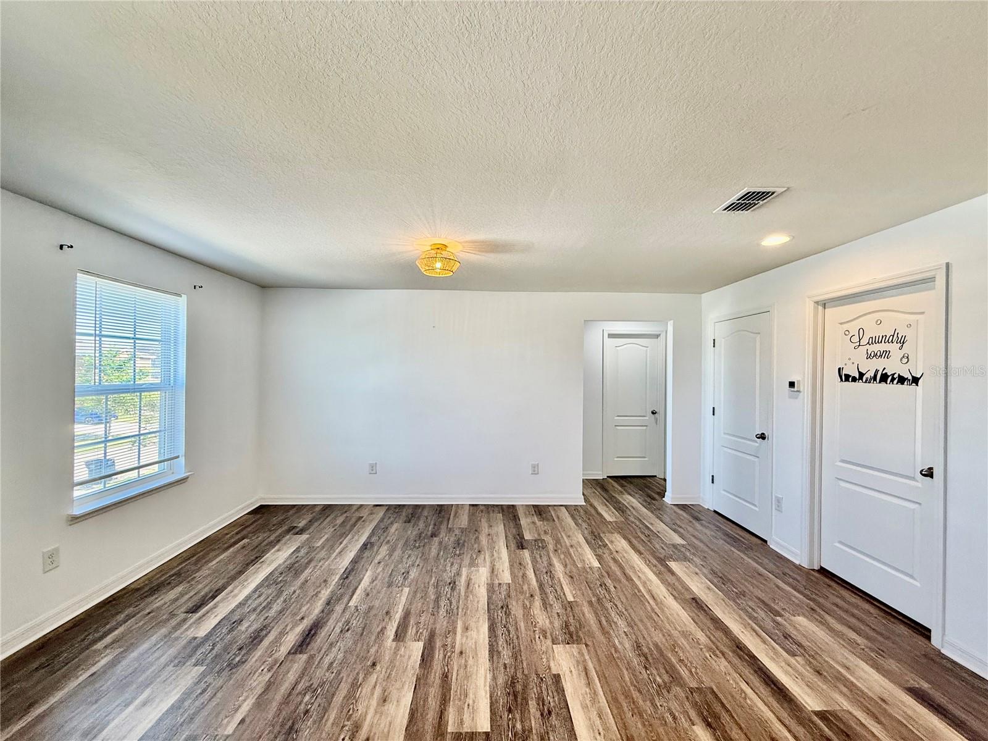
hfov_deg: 102.1
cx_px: 494
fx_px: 400
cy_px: 370
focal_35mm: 14
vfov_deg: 85.7
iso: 160
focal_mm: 2.22
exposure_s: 1/120
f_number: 2.2
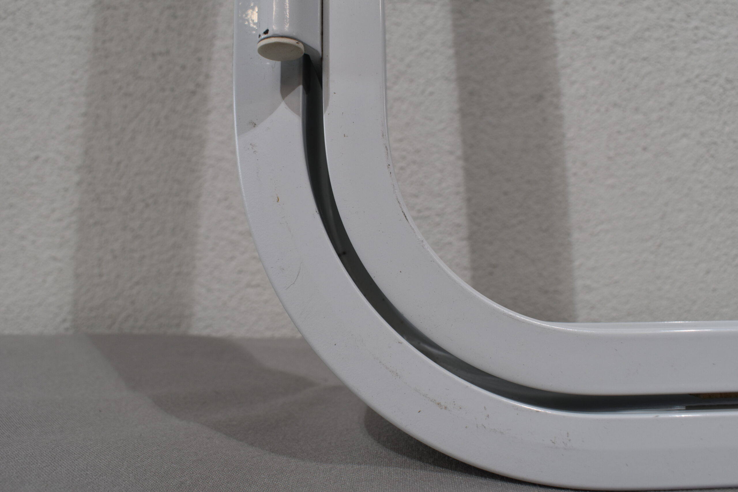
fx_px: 615
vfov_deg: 43.6
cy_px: 246
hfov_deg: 61.9
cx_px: 369
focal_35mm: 30
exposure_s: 1/60
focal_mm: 20
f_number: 8
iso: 320
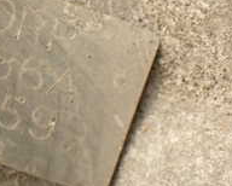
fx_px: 859
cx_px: -114
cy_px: 36
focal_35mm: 125
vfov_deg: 12.3
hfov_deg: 14.4
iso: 100
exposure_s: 1/125
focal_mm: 7.31
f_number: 2.8
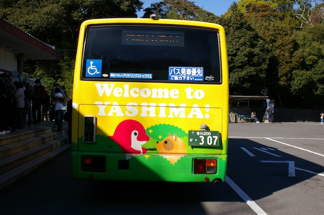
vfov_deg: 31.8
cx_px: 162
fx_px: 378
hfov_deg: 46.4
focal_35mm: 42
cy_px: 108
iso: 400
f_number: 4
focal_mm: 28
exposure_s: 1/4000
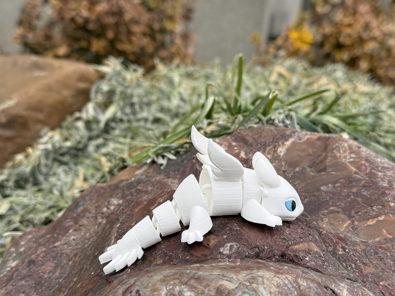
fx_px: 548
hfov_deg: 39.7
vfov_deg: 30.3
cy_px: 148
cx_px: 198
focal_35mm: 48
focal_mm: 6.76
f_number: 1.78
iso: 80
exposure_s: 1/769
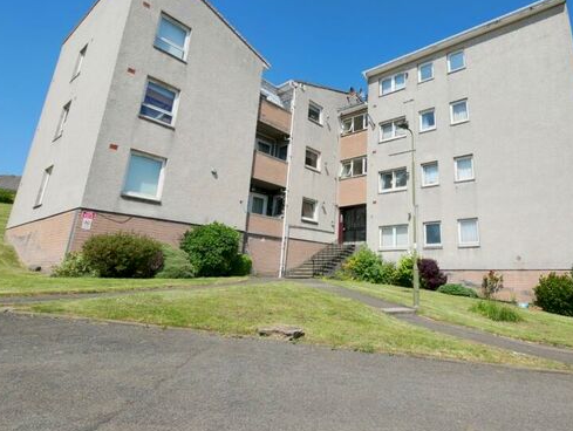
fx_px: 331
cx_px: 357
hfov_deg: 80.2
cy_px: 183
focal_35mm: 20
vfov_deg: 65.7
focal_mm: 7
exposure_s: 1/400
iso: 200
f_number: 7.1
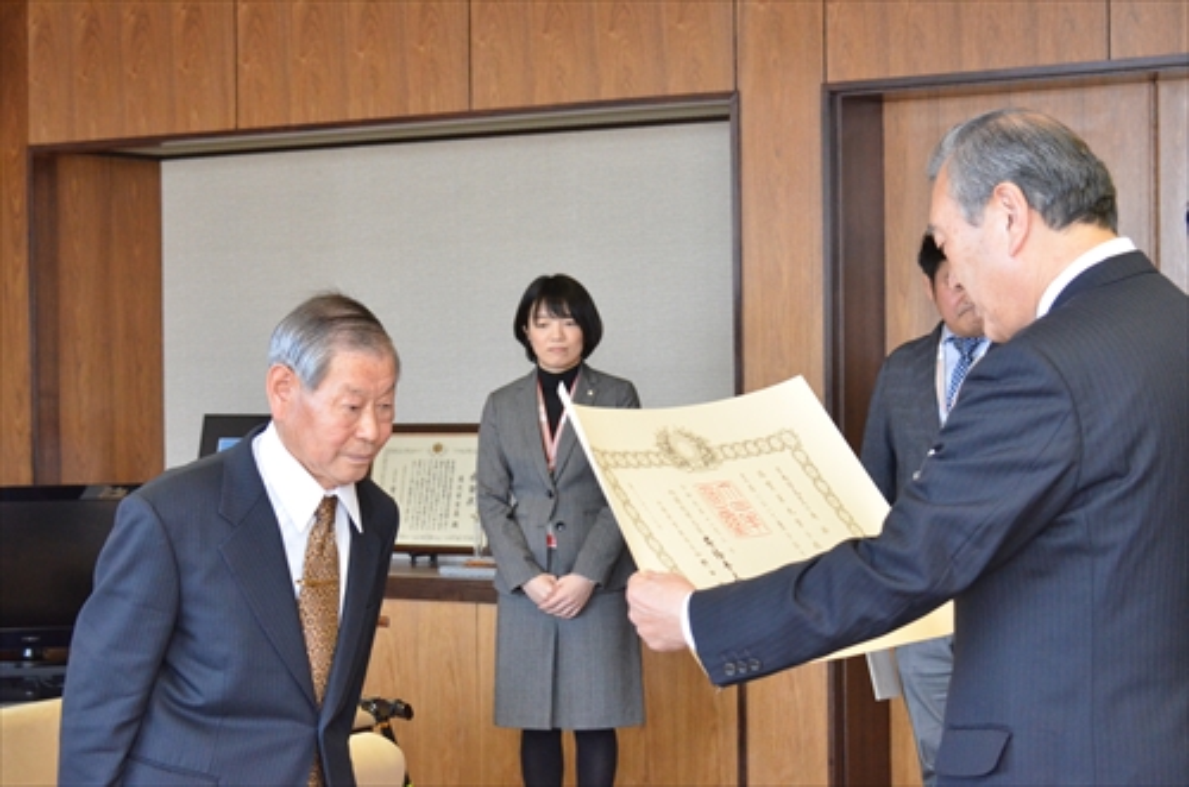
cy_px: 394
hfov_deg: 26.0
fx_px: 2570
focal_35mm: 78
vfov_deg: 17.4
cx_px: 594
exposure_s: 1/250
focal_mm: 52
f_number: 6.3
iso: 3200
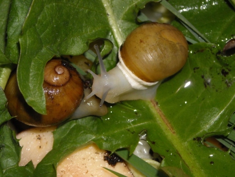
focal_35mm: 105
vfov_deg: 14.1
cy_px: 88
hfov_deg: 18.7
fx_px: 713
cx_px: 118
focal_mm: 17.1
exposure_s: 1/125
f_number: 9.3
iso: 200
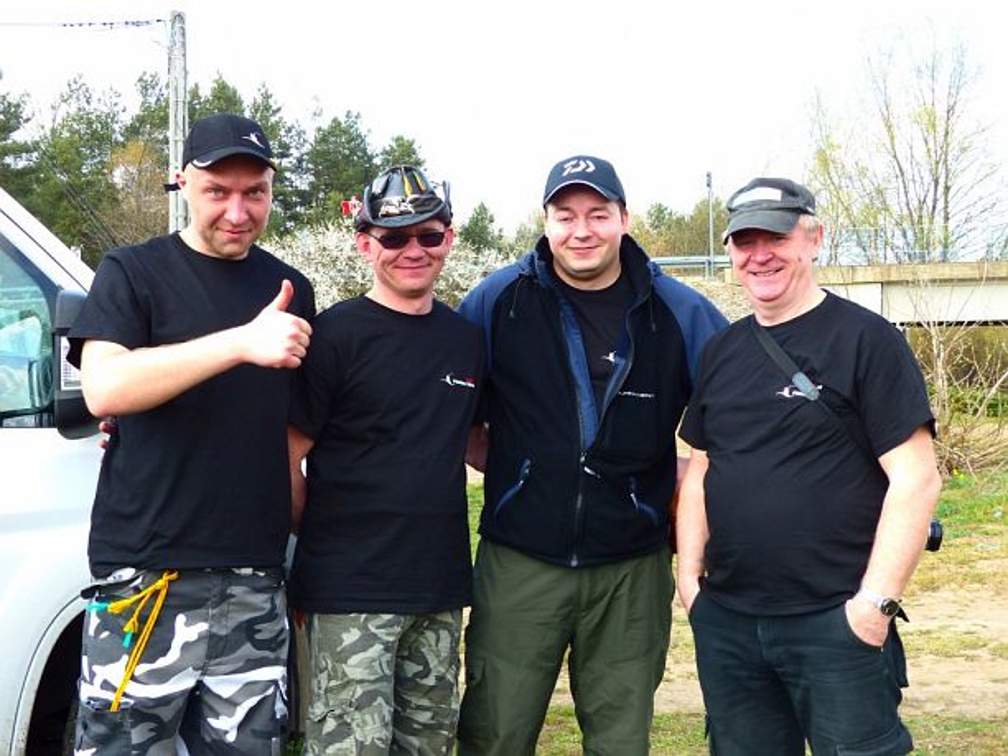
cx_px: 504
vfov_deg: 32.2
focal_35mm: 45
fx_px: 1310
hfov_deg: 42.1
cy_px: 378
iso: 100
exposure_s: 1/100
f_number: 3.5
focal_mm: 8.1
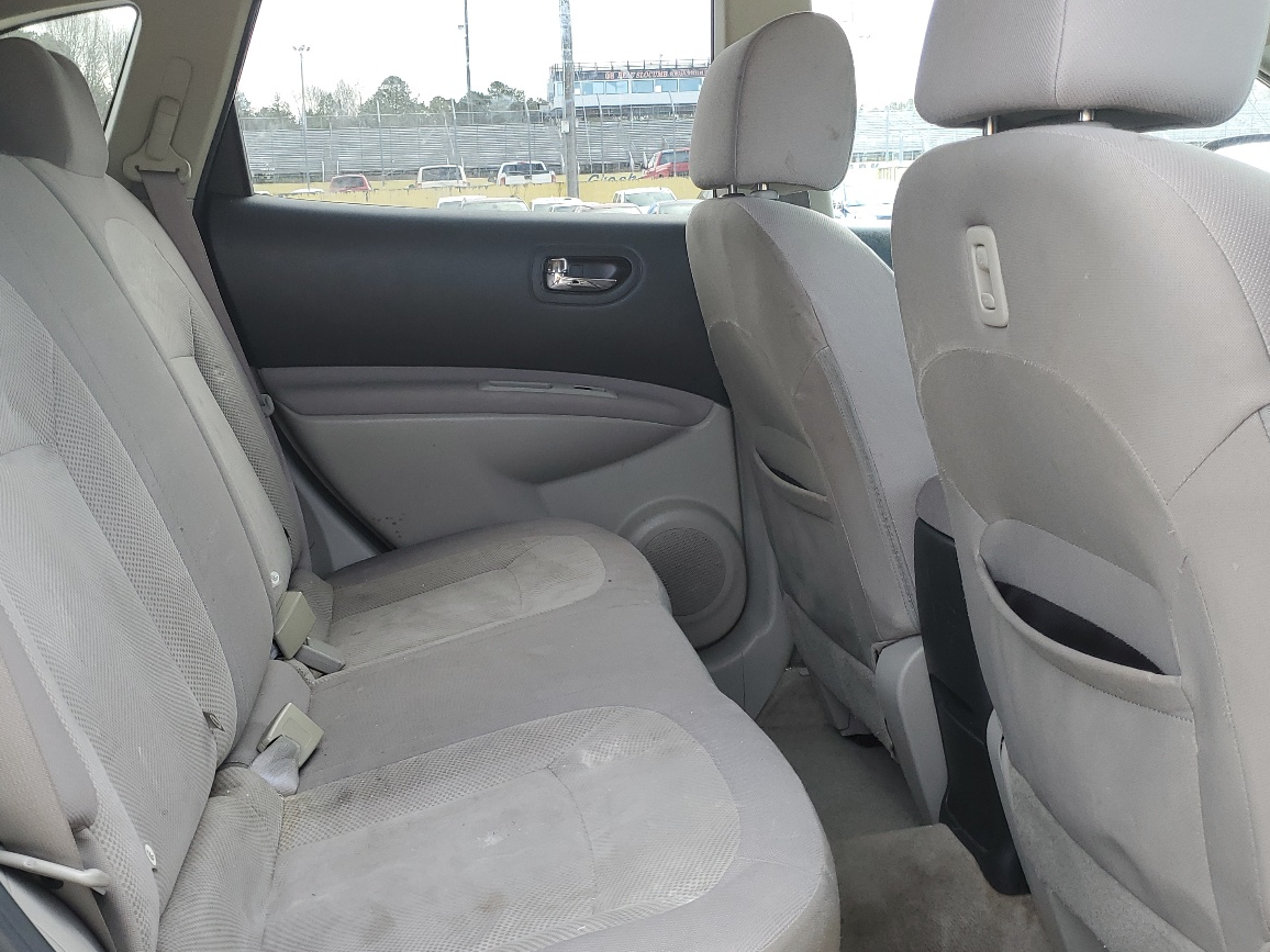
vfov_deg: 39.6
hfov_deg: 51.1
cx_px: 525
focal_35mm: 36
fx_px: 1321
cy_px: 499
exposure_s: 1/141
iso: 50
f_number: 1.5
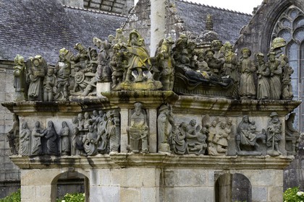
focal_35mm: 92
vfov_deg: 14.9
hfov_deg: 22.1
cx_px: 152
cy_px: 101
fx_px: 777
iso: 400
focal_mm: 92
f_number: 9
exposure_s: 1/250
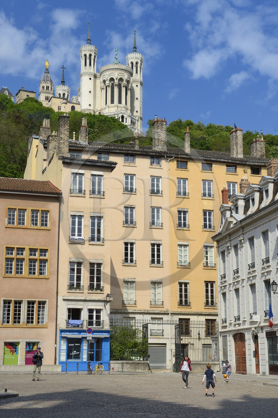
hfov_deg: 23.3
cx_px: 139
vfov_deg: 34.5
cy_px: 209
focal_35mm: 58
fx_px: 673
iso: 200
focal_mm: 58
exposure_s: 1/320
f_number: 14
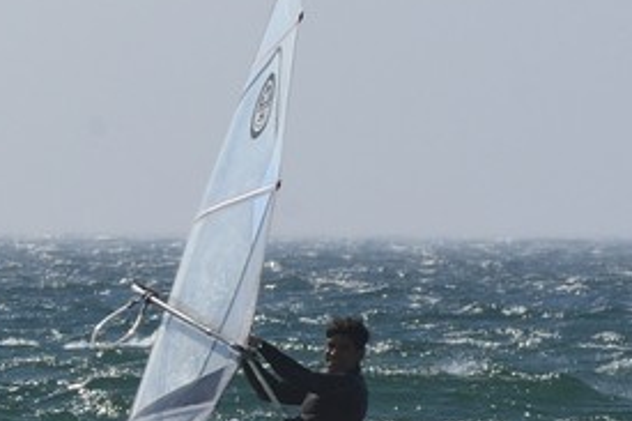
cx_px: -1096
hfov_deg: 1.8
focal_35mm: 1162
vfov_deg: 1.2
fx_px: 20387
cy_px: 87
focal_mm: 200
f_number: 13
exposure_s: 1/500
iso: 200
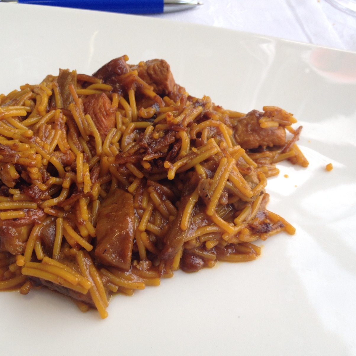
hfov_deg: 39.8
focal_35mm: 42
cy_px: 177
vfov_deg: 40.0
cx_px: 137
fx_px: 489
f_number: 2.4
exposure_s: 1/60
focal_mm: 4.28
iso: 64
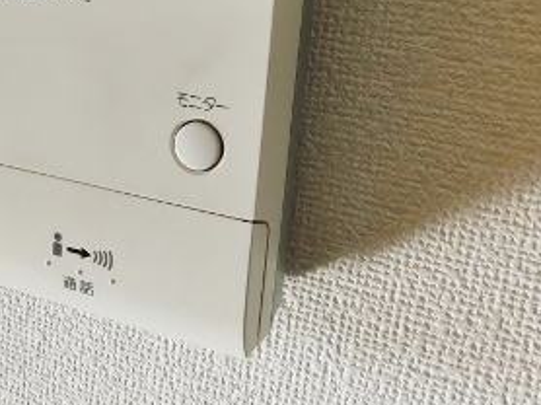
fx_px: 828
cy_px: 53
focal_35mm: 53
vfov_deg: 26.7
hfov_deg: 35.5
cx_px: 140
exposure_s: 1/200
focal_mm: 4
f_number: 3
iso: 125
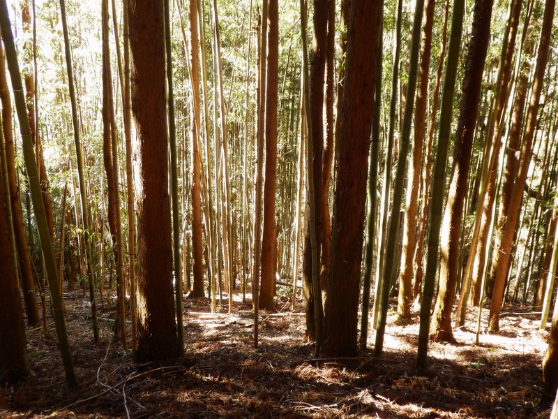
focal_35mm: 42
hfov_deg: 44.8
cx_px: 279
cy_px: 210
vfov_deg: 34.3
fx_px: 677
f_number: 4
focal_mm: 7.4
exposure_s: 1/40
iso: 200
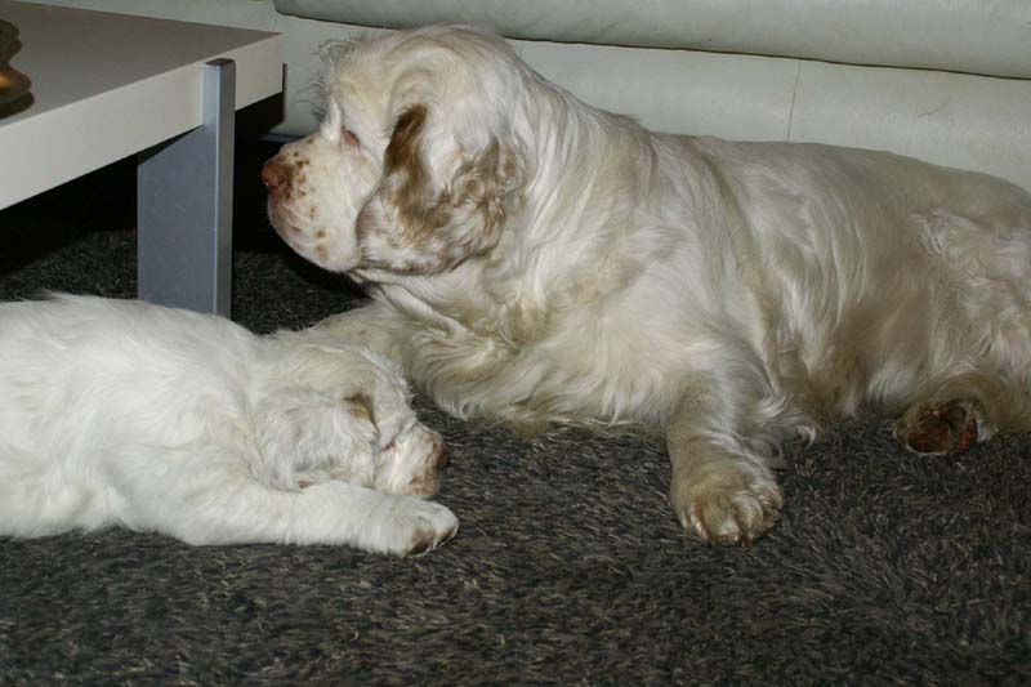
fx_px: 1503
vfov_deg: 25.7
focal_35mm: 52
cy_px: 344
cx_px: 516
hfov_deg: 37.9
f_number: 5.6
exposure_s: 1/60
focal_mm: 35
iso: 400
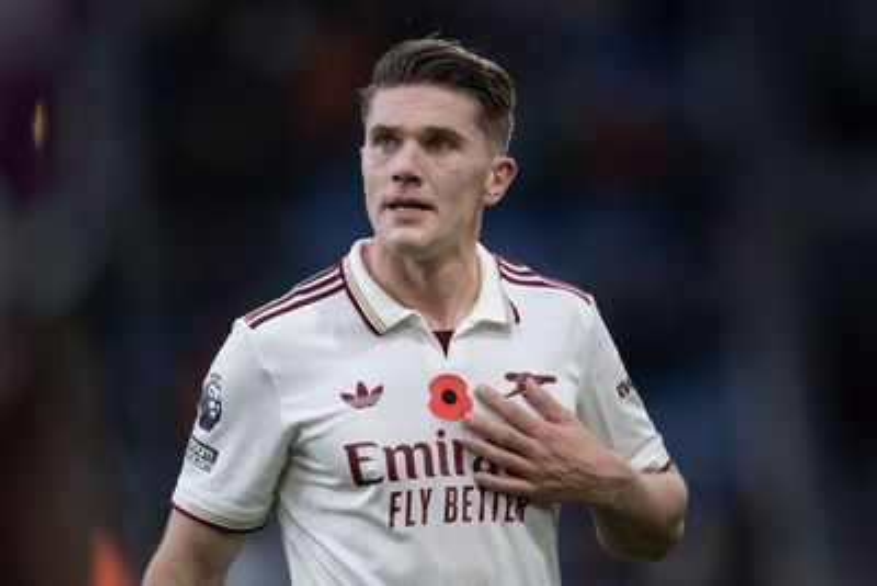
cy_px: 293
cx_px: 438
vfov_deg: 2.3
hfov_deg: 3.4
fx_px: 14621
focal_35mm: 600
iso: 2500
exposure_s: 1/1250
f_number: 4
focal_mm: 600
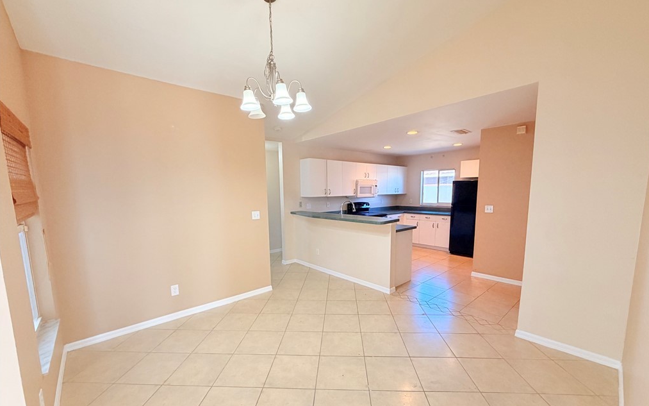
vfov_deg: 74.6
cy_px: 223
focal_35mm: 15
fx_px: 265
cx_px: 326
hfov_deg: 101.5
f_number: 2.2
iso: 250
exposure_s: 1/120
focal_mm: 2.22
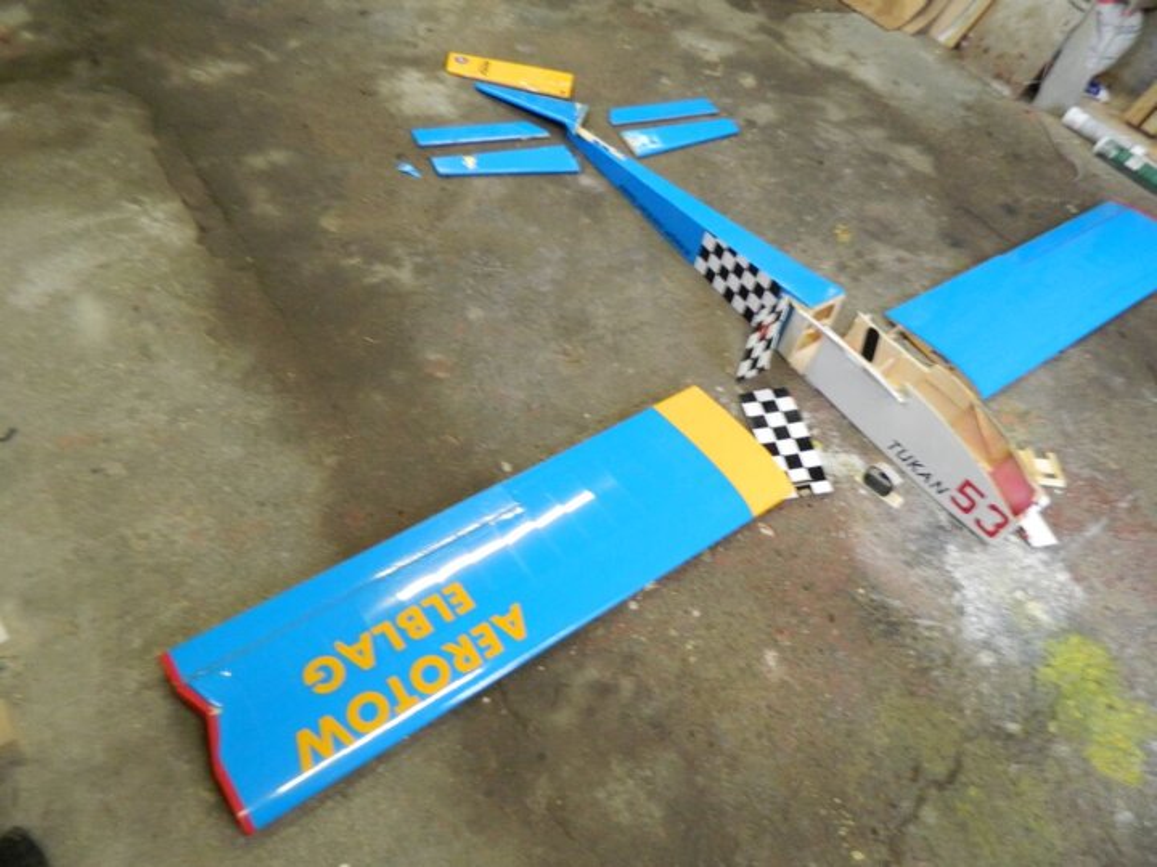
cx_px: 578
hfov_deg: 69.4
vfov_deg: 54.9
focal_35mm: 25
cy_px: 434
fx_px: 836
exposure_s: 1/25
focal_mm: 4.5
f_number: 3.1
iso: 360
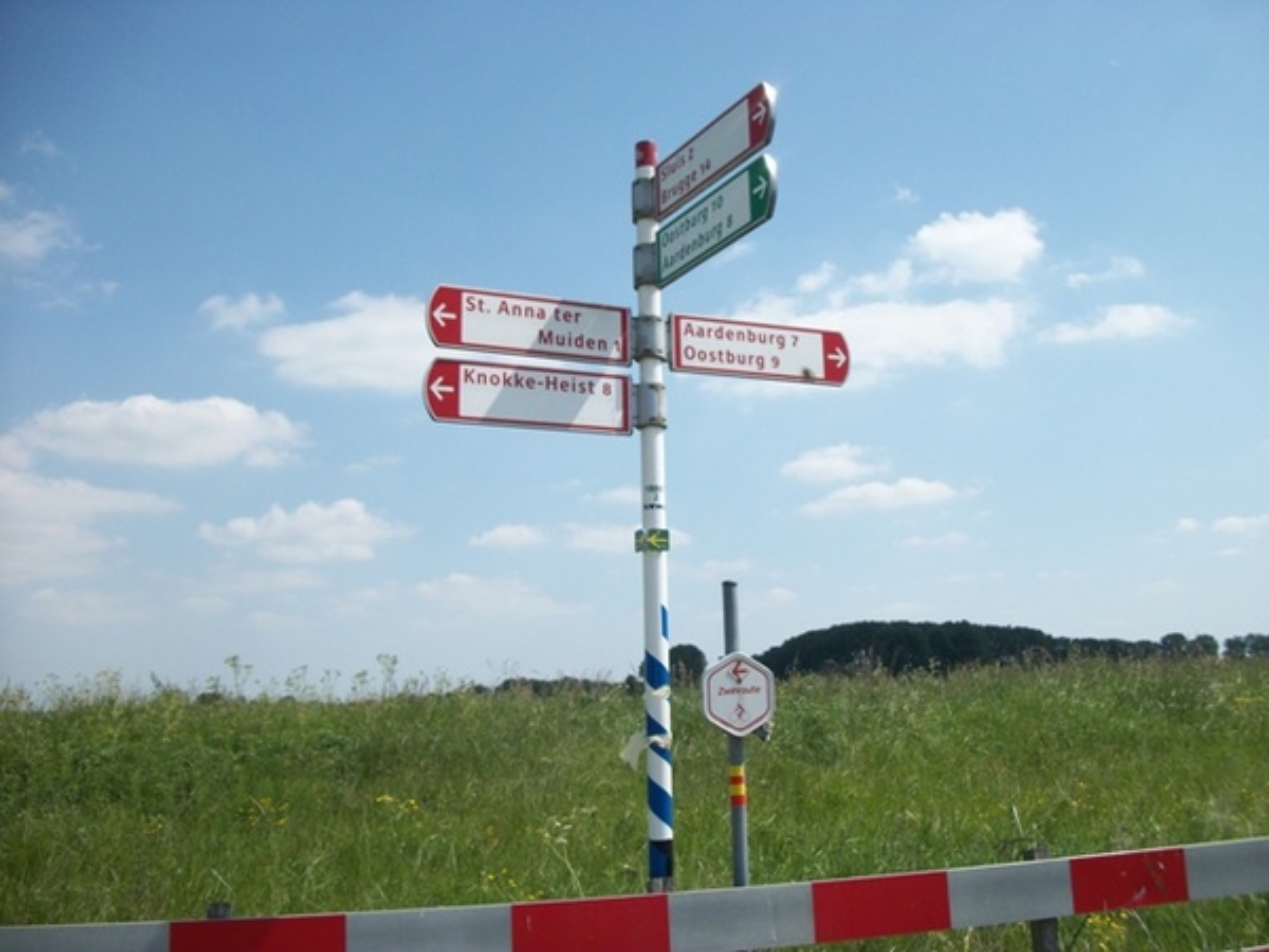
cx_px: 634
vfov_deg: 44.2
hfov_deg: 56.8
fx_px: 1173
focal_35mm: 32
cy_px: 476
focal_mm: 5.7
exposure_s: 1/200
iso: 80
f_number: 8.8
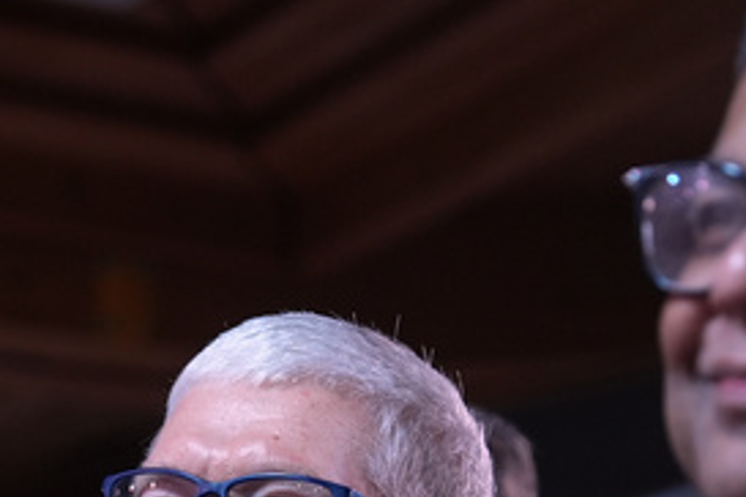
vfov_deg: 6.6
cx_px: 169
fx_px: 4268
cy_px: 657
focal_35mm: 206
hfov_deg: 10.0
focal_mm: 55
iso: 1250
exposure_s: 1/200
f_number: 2.8
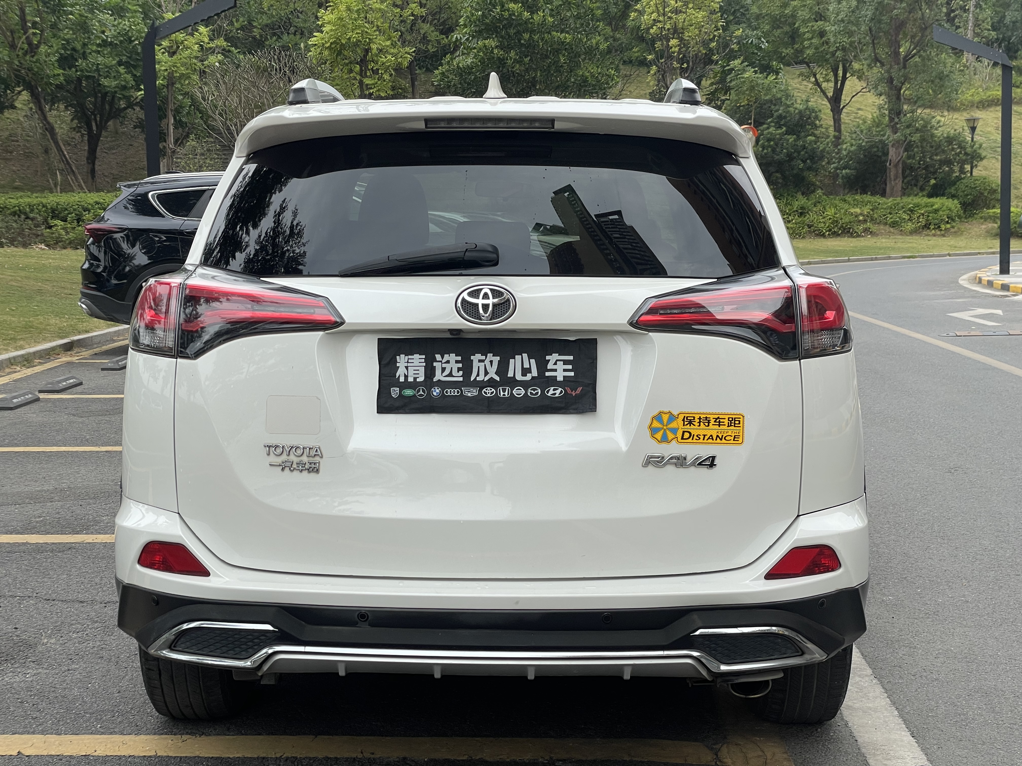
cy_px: 383
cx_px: 511
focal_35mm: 52
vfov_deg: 28.0
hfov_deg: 36.8
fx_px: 1535
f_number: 2
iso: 25
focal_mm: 6
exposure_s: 1/410
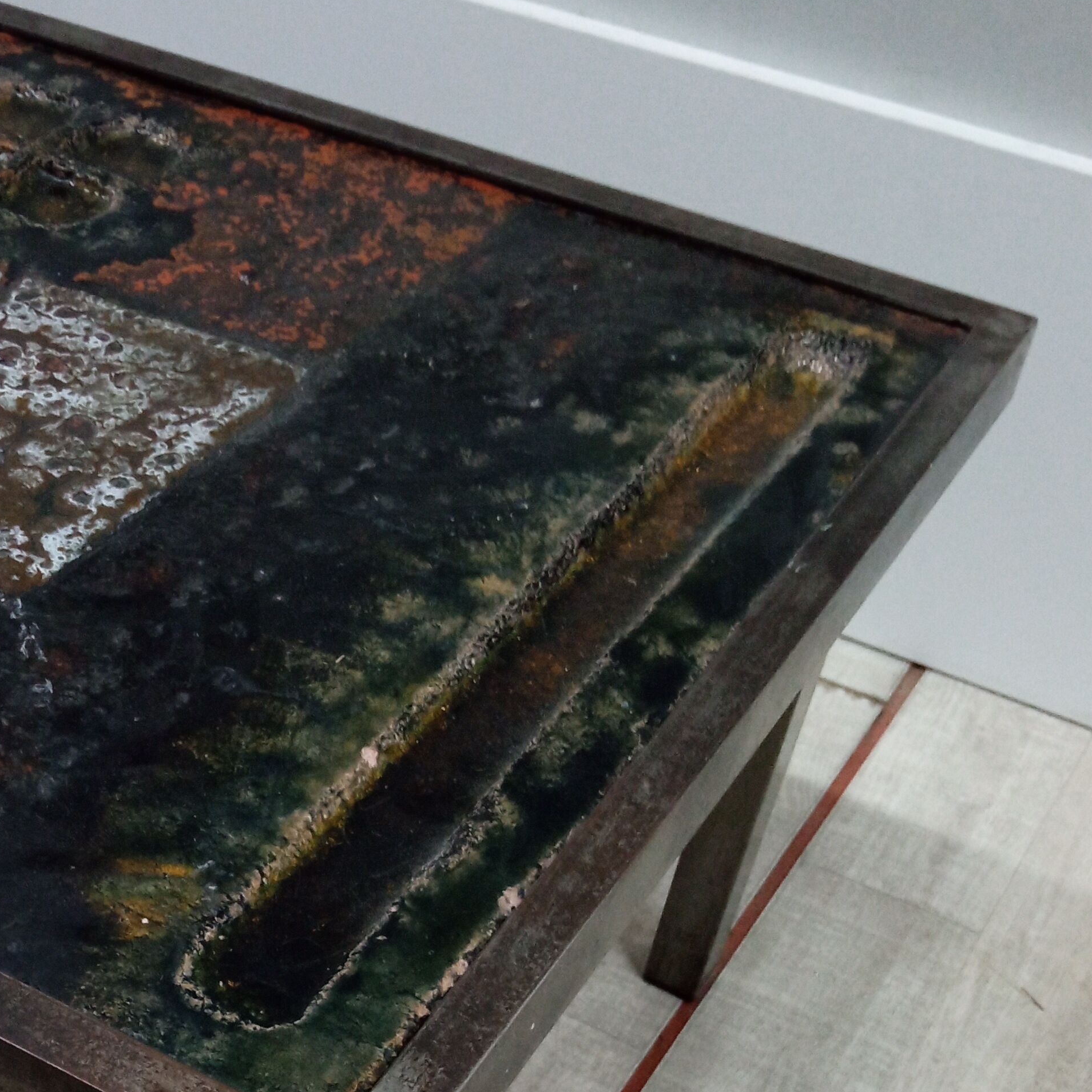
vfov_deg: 30.4
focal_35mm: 52
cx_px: 274
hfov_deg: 32.2
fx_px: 1856
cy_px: 1095
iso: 793
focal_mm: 3.79
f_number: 2.2
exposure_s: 1/25
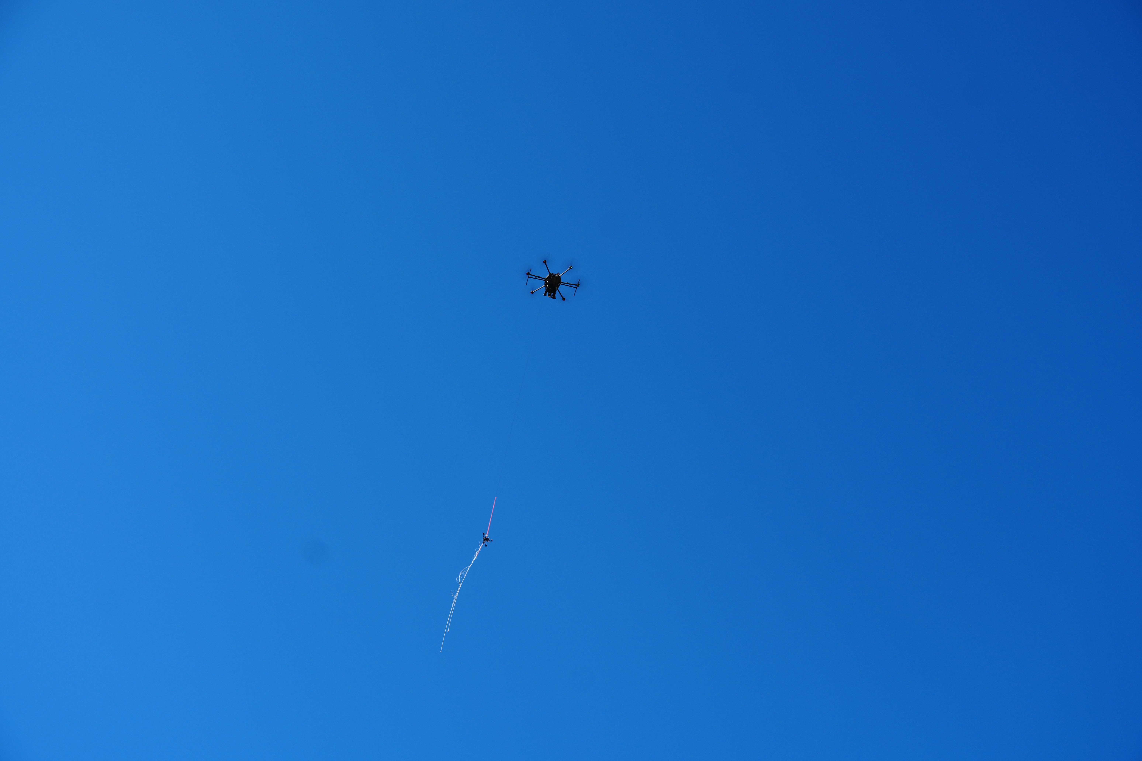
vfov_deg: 21.1
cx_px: 571
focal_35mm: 64
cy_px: 380
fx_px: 2046
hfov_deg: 31.2
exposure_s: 1/100
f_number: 6.3
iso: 100
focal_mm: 43
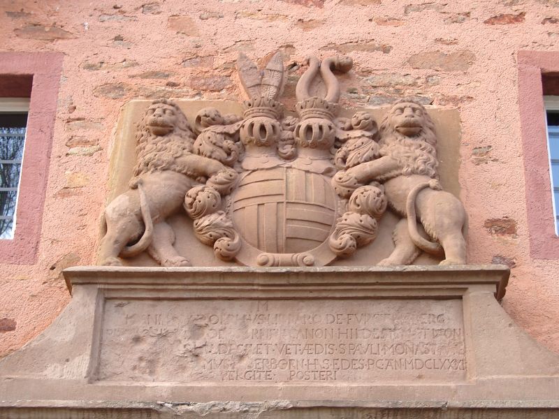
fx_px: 1389
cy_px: 210
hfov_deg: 22.8
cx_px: 280
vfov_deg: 17.2
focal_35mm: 86
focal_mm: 17.86
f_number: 2.8
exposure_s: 1/93.9
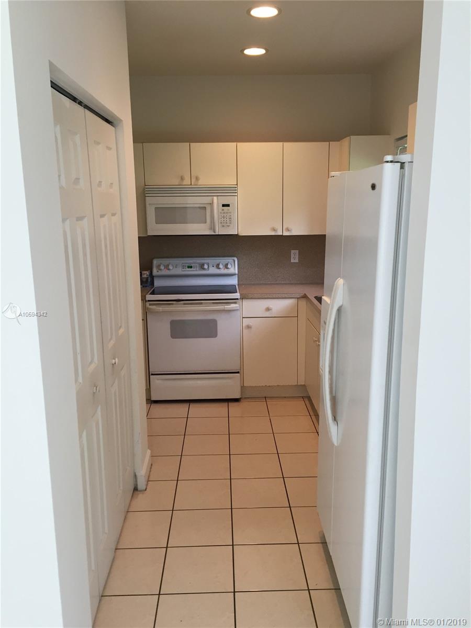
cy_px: 314
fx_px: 526
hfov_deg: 48.2
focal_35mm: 29
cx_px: 236
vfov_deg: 61.7
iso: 32
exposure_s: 1/30
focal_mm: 4.15
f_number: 2.2
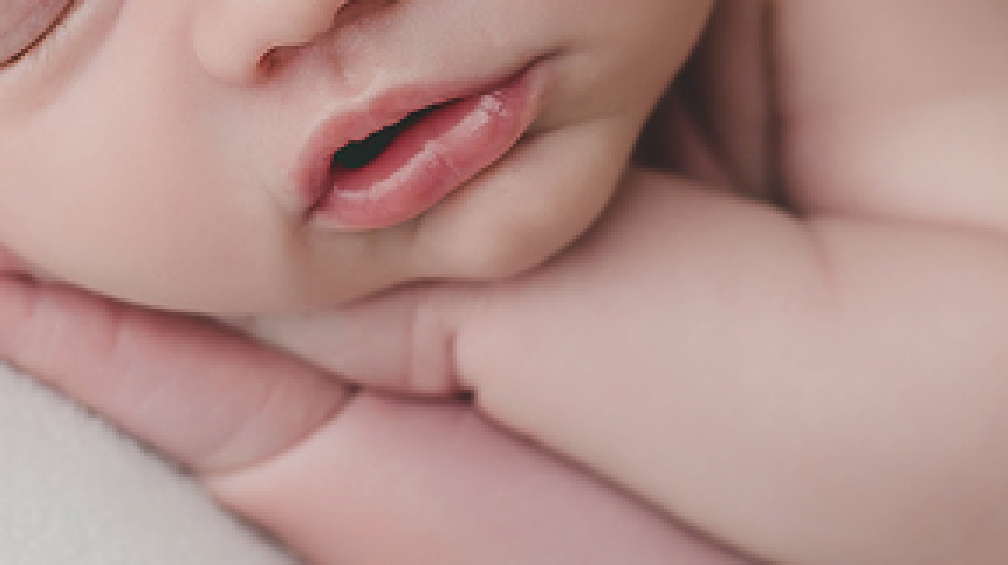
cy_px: -30
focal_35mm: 219
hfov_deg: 9.8
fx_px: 5850
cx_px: 811
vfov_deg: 5.5
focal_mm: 50
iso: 100
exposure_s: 1/160
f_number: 2.5
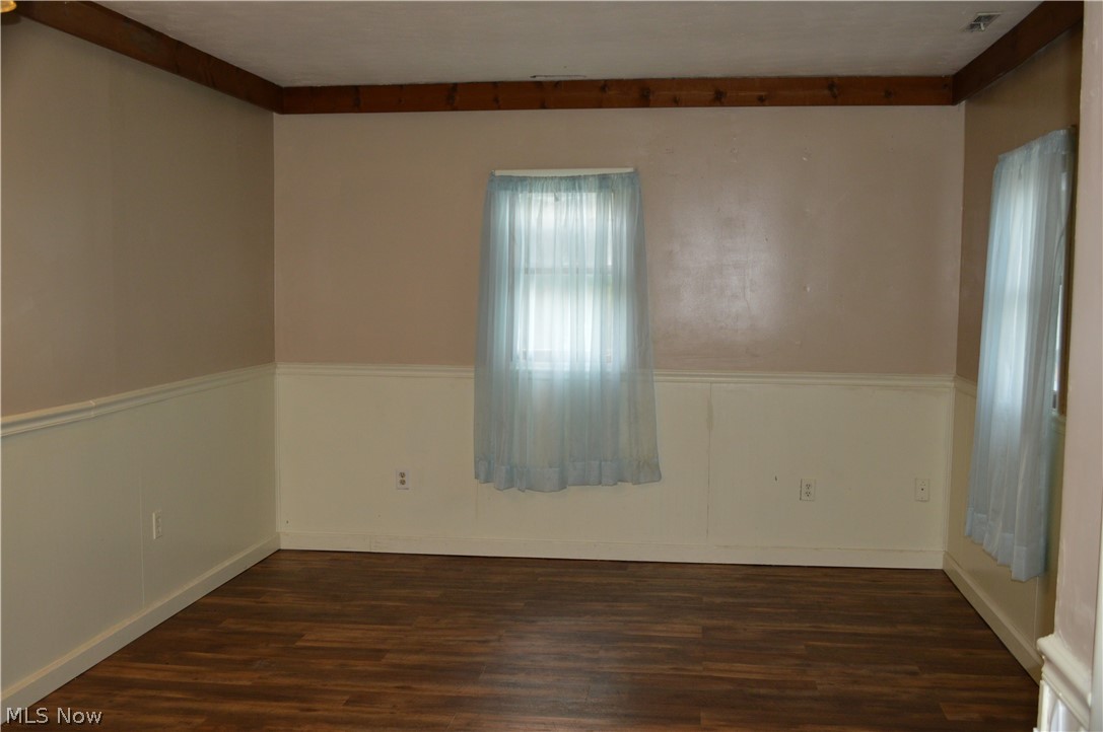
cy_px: 366
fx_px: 1102
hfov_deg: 53.2
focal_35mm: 36
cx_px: 552
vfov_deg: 36.8
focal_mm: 24
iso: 640
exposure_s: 1/60
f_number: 4
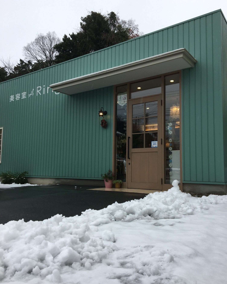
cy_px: 144
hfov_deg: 47.1
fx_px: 260
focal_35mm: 31
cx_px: 113
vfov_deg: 57.2
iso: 25
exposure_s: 1/400
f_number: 2.2
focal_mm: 4.15
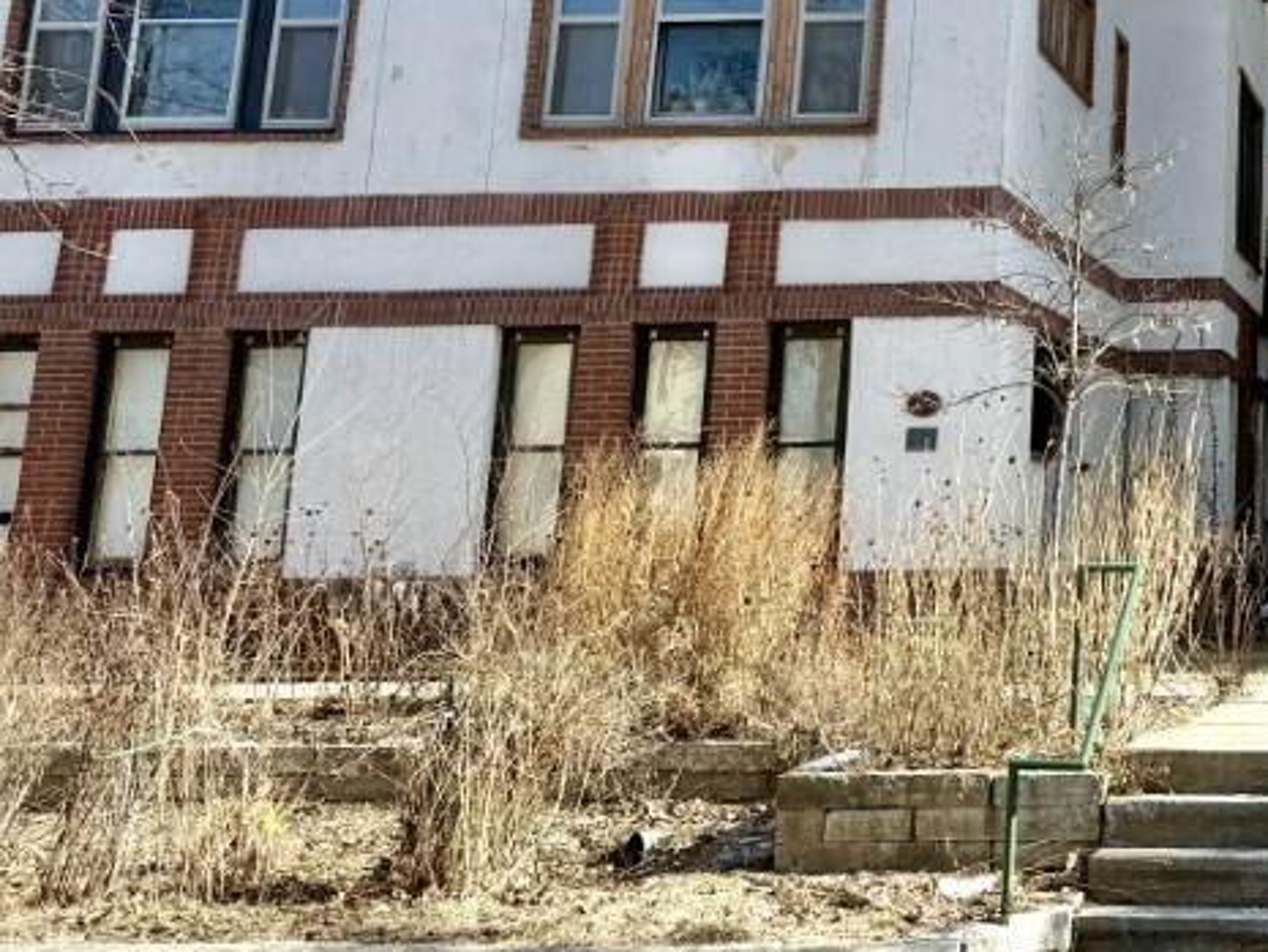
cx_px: 1481
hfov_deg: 26.5
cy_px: -155
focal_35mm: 66
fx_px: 2418
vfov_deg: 20.9
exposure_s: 1/2525
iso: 80
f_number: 1.78
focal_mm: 6.76
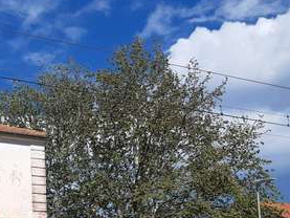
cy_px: 236
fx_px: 603
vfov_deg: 19.6
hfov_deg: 25.3
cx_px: -21
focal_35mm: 72
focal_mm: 3.92
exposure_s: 1/3195
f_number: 1.7
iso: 40
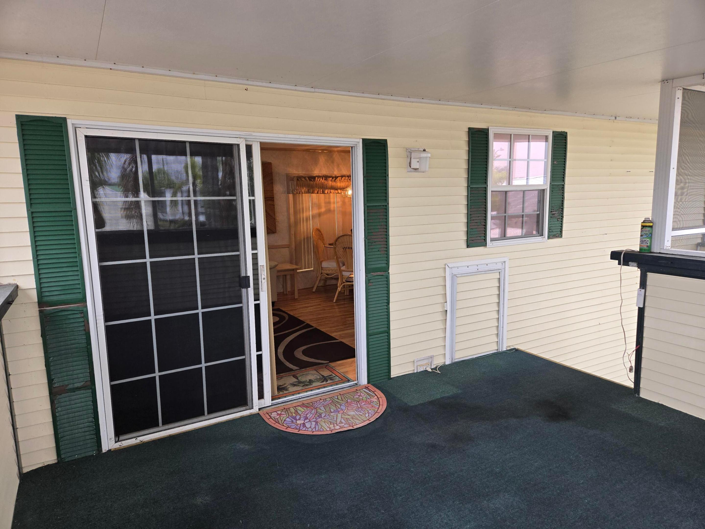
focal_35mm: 23
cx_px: 352
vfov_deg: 58.9
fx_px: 468
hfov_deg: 73.9
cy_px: 264
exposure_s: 1/120
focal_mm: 5.4
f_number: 1.8
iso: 50
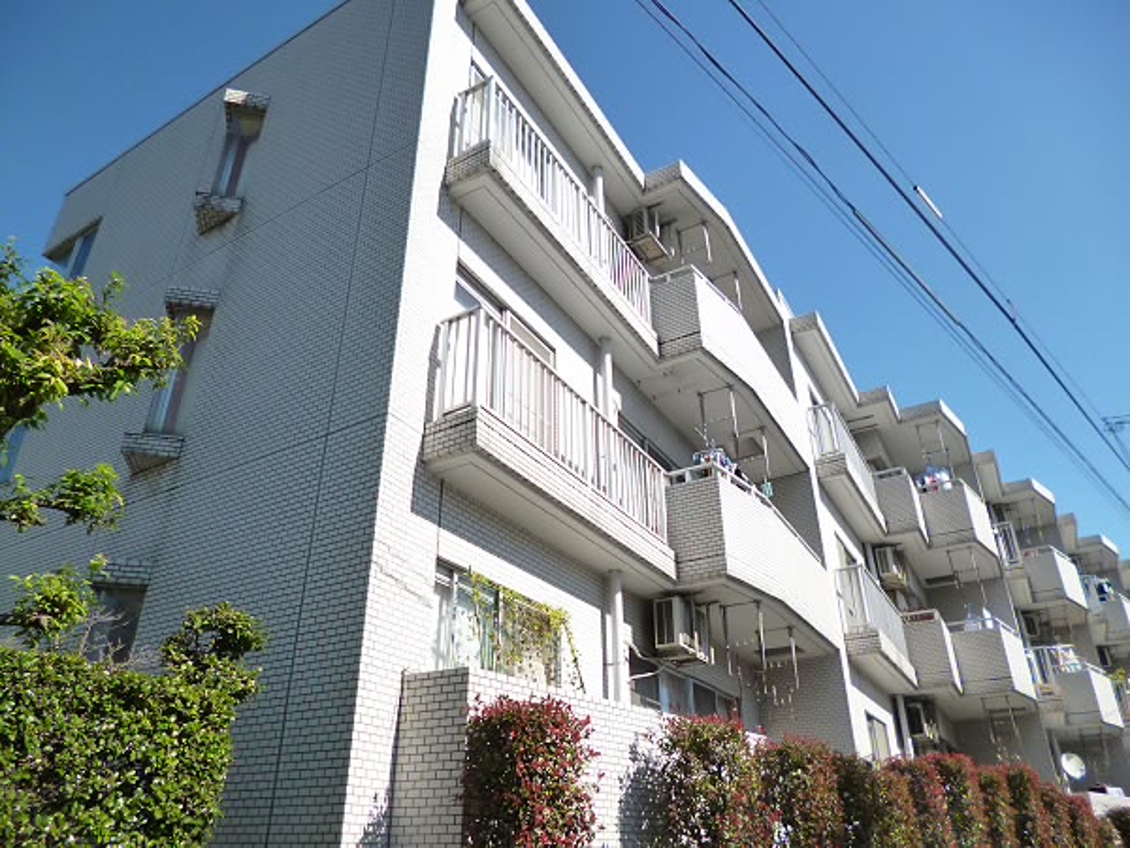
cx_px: 565
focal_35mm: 24
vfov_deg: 56.8
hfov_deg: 71.6
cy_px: 424
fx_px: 783
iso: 160
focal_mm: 4.3
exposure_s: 1/1600
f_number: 2.5
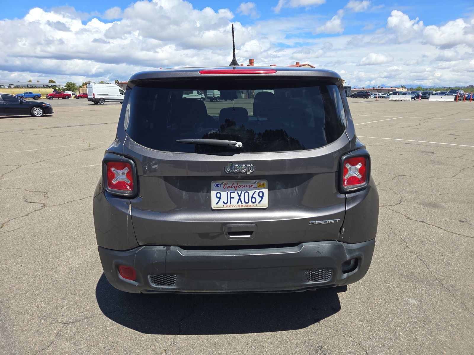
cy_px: 178
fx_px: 315
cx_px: 237
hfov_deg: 73.9
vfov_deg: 58.9
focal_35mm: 23
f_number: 1.8
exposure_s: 1/1492
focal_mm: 5.4
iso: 25
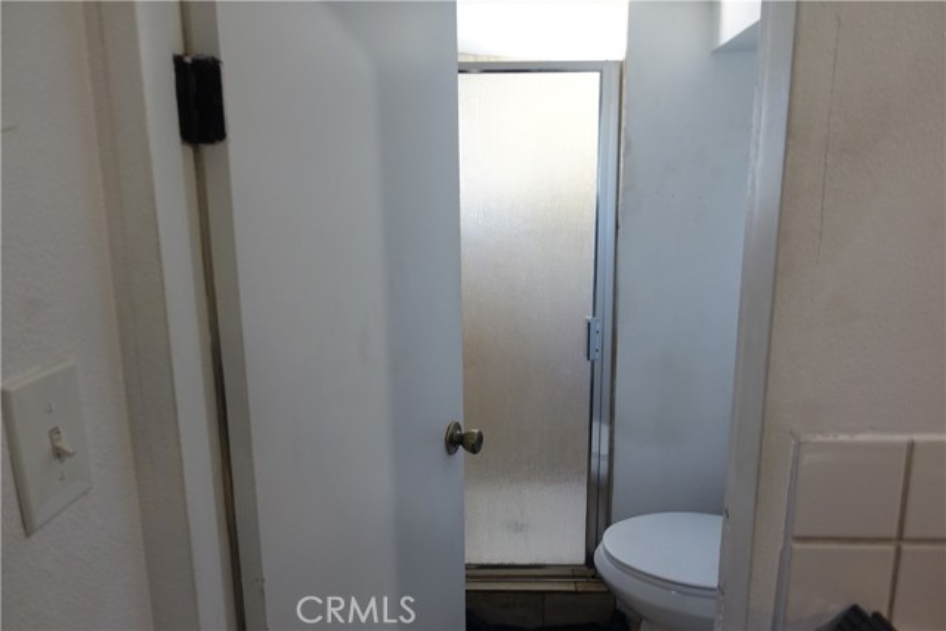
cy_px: 316
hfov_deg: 73.7
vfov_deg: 53.2
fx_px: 631
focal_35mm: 24
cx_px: 473
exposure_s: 1/30
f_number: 1.8
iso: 160
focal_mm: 8.8
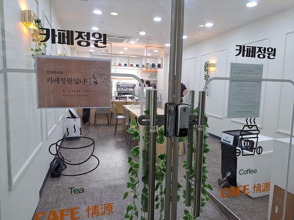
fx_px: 204
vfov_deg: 56.8
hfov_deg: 71.6
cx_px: 147
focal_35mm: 24
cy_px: 110
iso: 50
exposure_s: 1/60
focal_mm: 5.23
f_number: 1.8
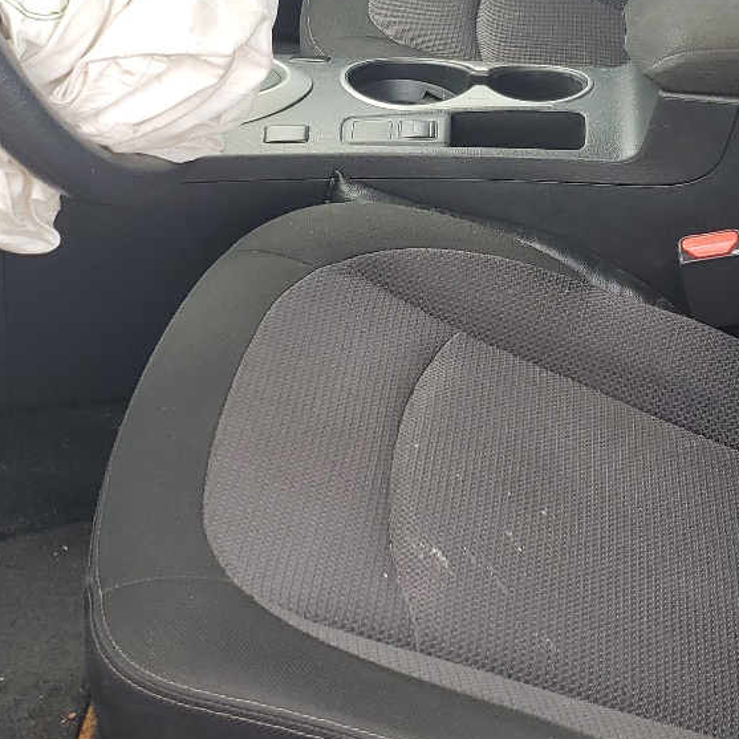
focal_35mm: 66
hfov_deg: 26.1
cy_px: 227
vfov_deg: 25.9
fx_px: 1594
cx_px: 366
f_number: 1.5
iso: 50
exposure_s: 1/323
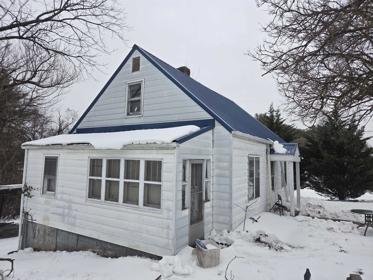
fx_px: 248
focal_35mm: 23
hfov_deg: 73.9
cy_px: 140
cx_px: 186
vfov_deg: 58.9
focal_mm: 5.4
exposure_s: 1/890
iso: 80
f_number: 1.8
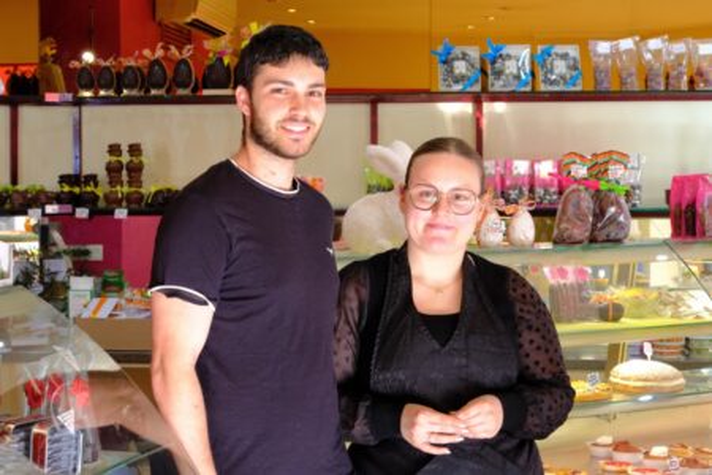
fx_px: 1641
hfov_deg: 24.5
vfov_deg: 16.5
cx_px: 356
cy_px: 238
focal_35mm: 83
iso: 1600
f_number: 9
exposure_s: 1/80
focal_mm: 55
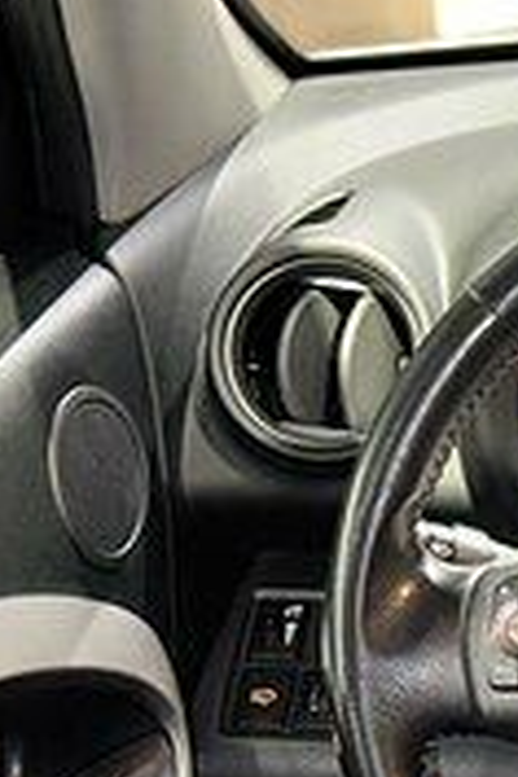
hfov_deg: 8.4
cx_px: 1084
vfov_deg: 13.1
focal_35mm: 154
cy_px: 825
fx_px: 3324
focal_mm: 6.76
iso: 100
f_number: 1.78
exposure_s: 1/4
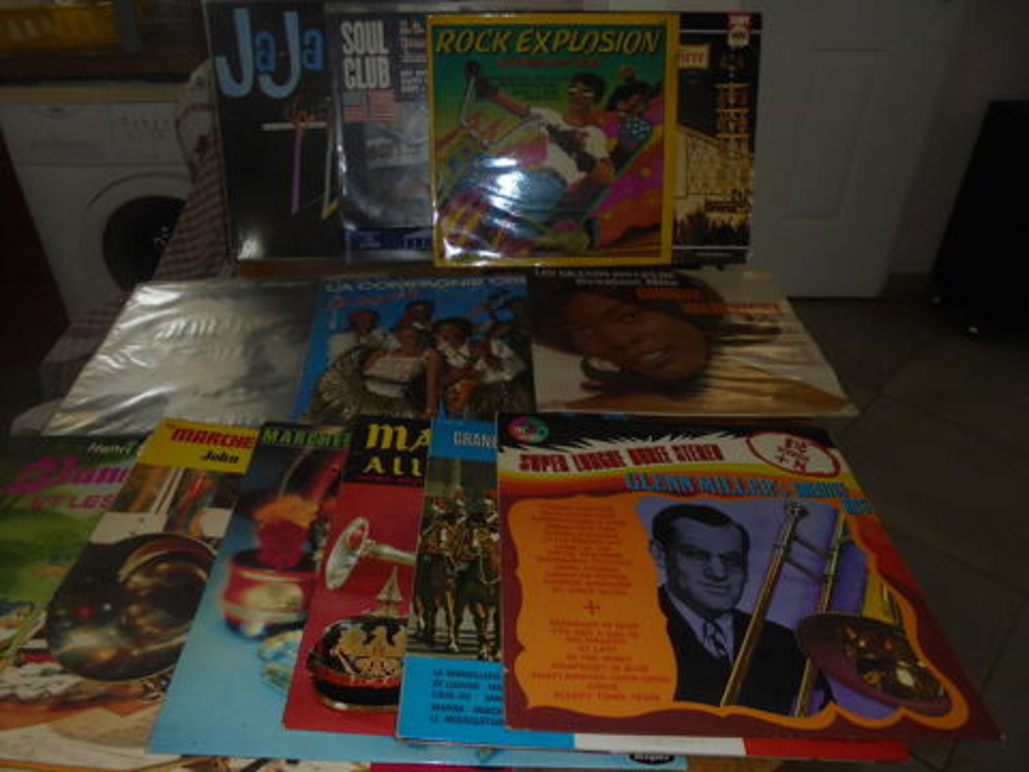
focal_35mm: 26
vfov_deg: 53.1
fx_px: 773
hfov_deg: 67.3
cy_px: 386
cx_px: 514
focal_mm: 4.6
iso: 200
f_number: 3.5
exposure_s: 1/30
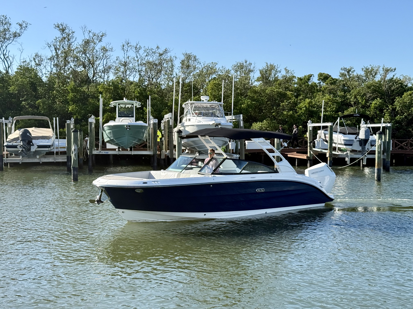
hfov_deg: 39.7
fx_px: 573
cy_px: 154
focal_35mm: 48
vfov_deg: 30.3
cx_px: 206
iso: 64
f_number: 1.78
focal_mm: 6.76
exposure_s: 1/3226
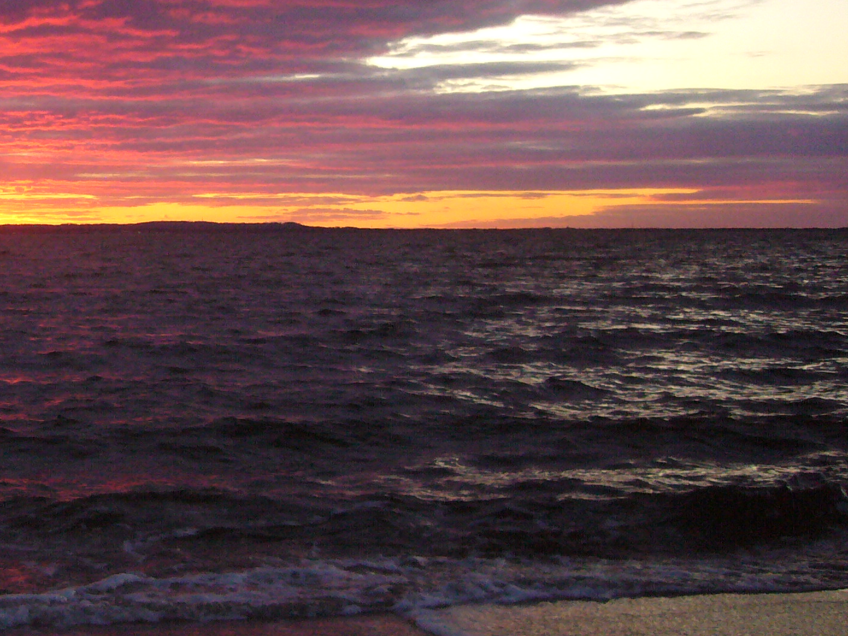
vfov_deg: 20.9
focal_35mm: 70
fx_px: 1715
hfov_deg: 26.5
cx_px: 32
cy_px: 219
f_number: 2.8
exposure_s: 1/125
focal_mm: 5.8
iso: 200
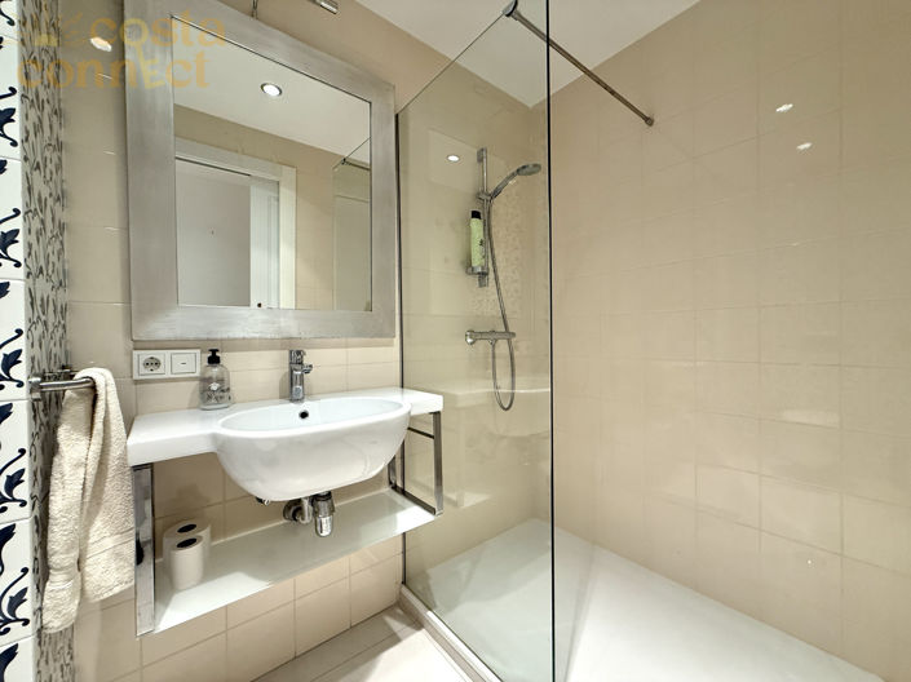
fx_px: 368
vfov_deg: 85.6
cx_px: 456
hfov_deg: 102.1
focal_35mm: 14
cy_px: 341
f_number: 2.2
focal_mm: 2.22
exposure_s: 1/50
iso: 200
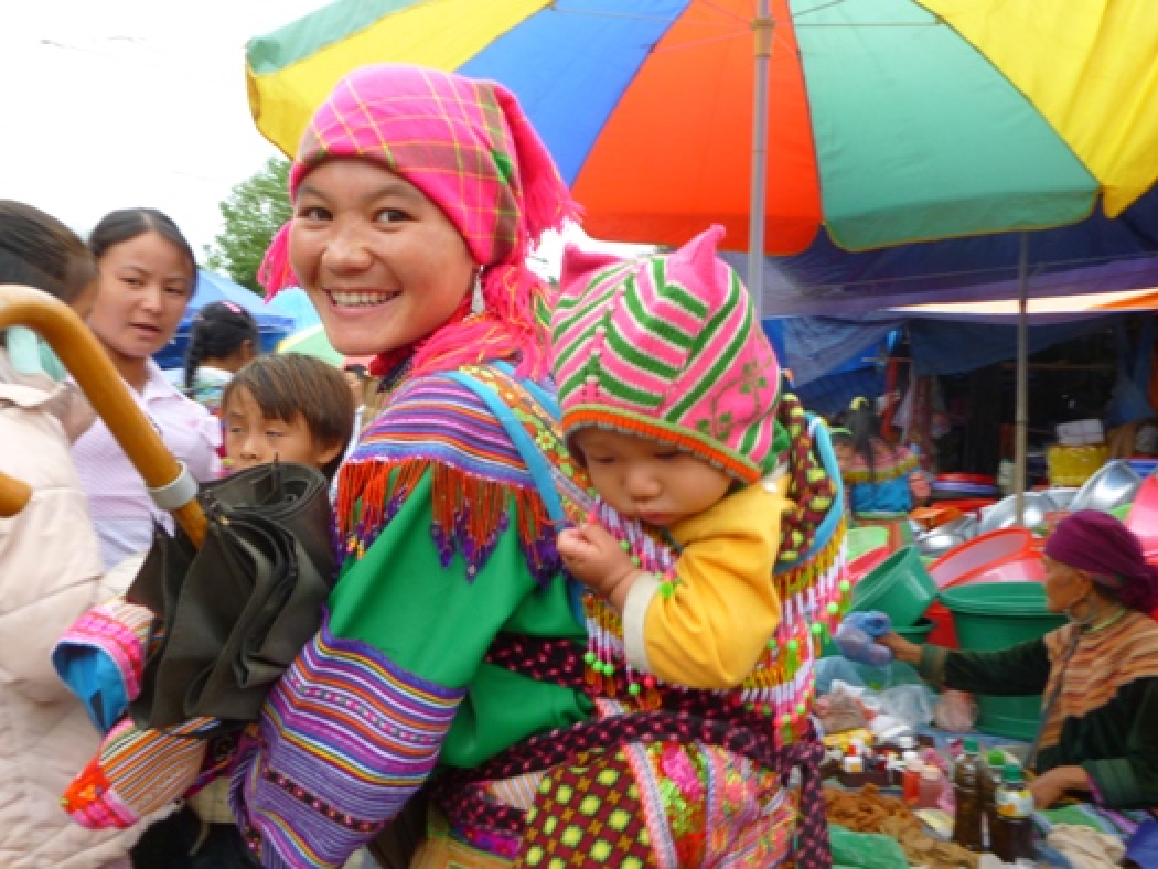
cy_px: 434
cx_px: 579
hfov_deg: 60.0
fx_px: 1004
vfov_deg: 46.8
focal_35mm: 30
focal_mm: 5.4
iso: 125
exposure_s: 1/60
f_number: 3.4
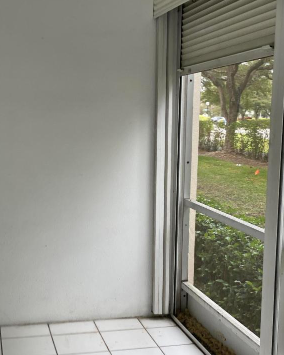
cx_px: 141
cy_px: 181
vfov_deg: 34.2
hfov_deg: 27.6
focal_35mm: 55
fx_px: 578
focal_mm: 6
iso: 80
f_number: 2
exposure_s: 1/122
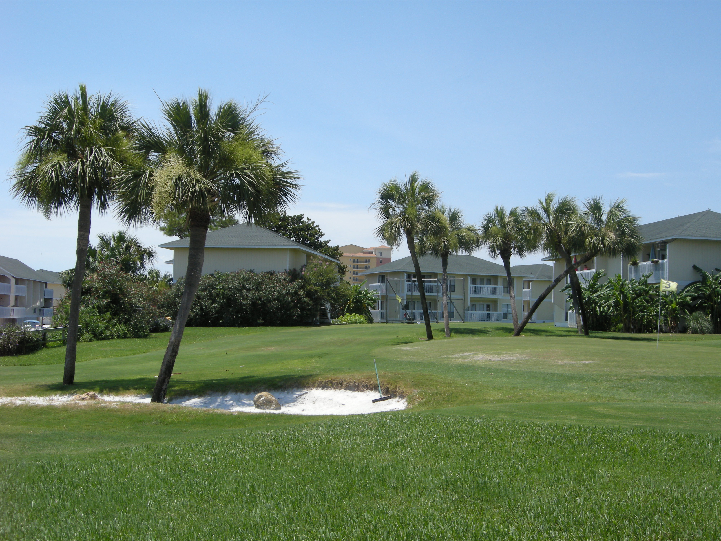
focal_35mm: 40
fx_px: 833
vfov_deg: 36.0
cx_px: 360
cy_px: 270
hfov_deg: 46.8
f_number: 5.7
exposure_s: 1/280
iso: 64
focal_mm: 8.5
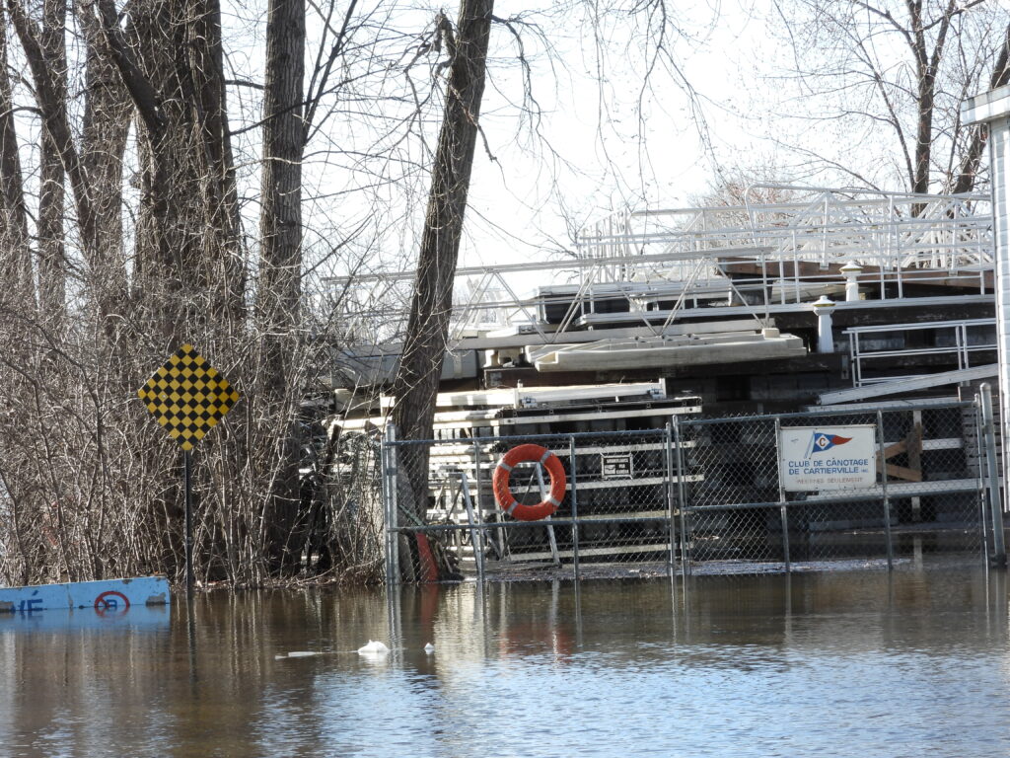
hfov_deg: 11.6
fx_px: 4960
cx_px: 505
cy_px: 379
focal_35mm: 170
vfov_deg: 8.7
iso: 100
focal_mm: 30.5
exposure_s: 1/80
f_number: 7.1
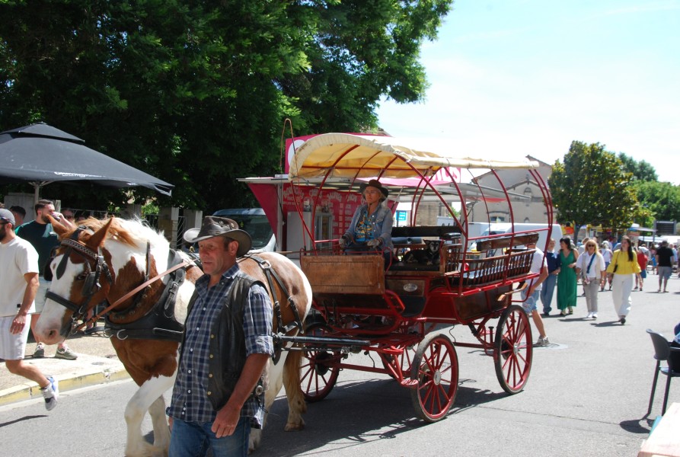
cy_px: 228
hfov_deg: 46.3
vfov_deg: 32.1
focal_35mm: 42
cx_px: 340
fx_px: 795
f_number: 13
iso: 400
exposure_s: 1/200
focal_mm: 28
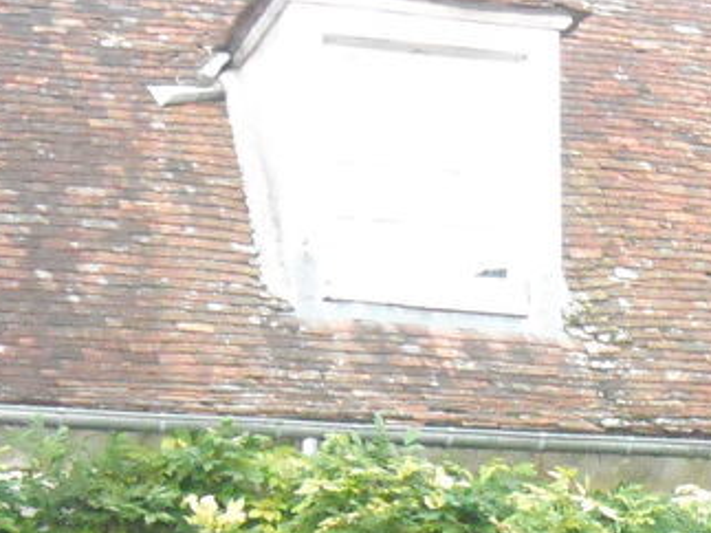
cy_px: 788
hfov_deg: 17.6
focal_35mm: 111
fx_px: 2279
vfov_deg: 12.7
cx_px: 548
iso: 1600
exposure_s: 1/60
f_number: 2.8
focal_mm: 5.7
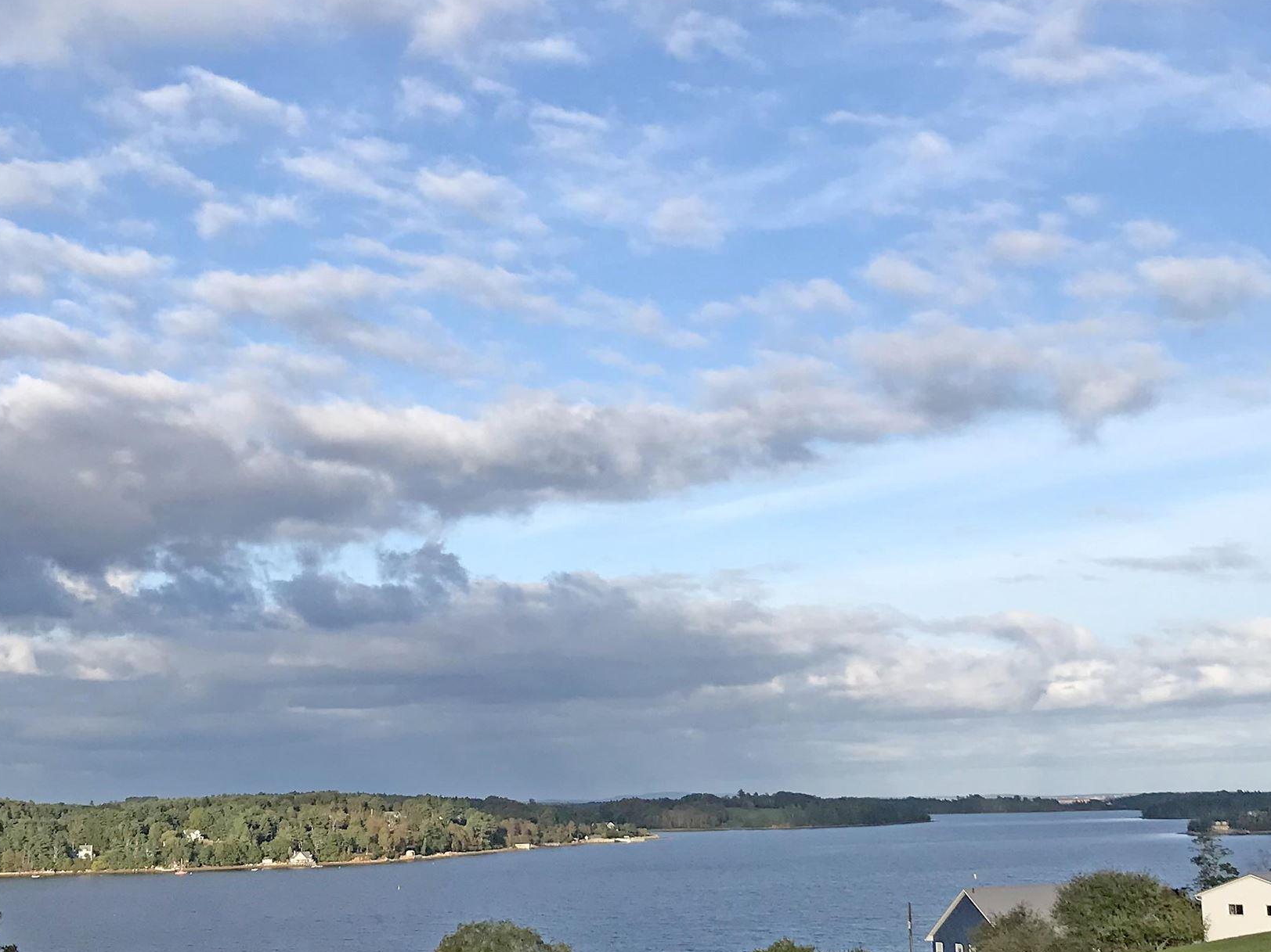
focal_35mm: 53
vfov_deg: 27.5
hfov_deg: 36.2
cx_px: 590
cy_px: 480
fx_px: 1946
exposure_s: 1/2336
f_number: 1.8
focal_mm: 3.99
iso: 20
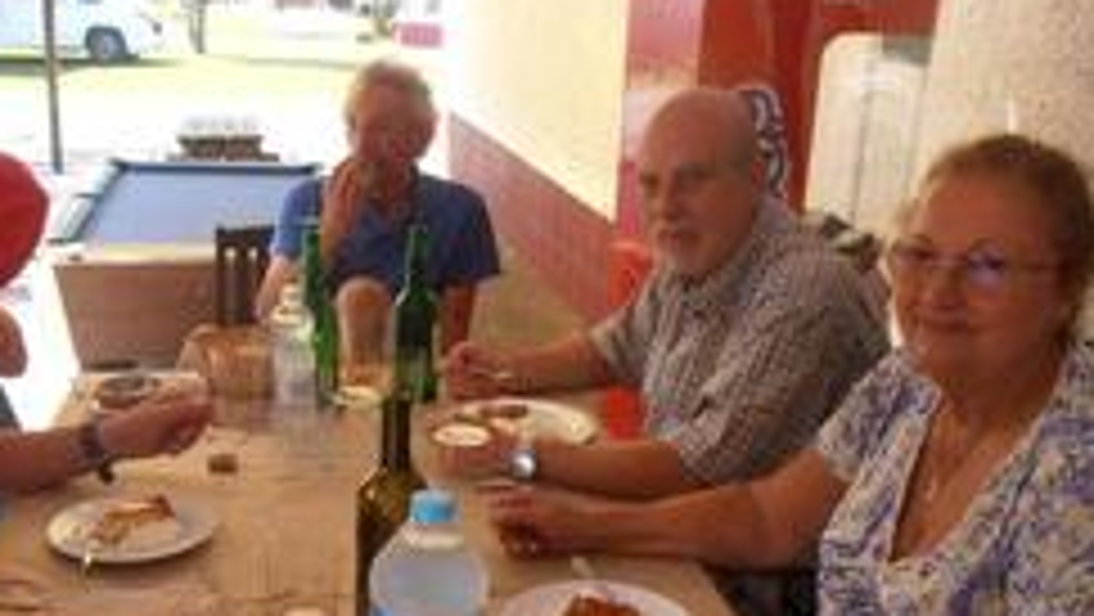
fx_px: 1248
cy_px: 405
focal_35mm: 43
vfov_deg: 27.6
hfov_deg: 47.0
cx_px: 428
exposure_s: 1/320
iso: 200
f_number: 3
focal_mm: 4.2
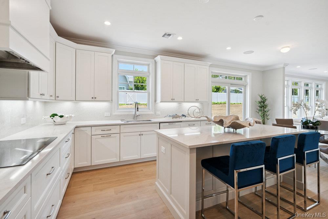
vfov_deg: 73.8
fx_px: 146
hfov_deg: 96.7
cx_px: 164
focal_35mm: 16
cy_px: 110
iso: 320
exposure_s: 1/80
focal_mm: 16
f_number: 6.3
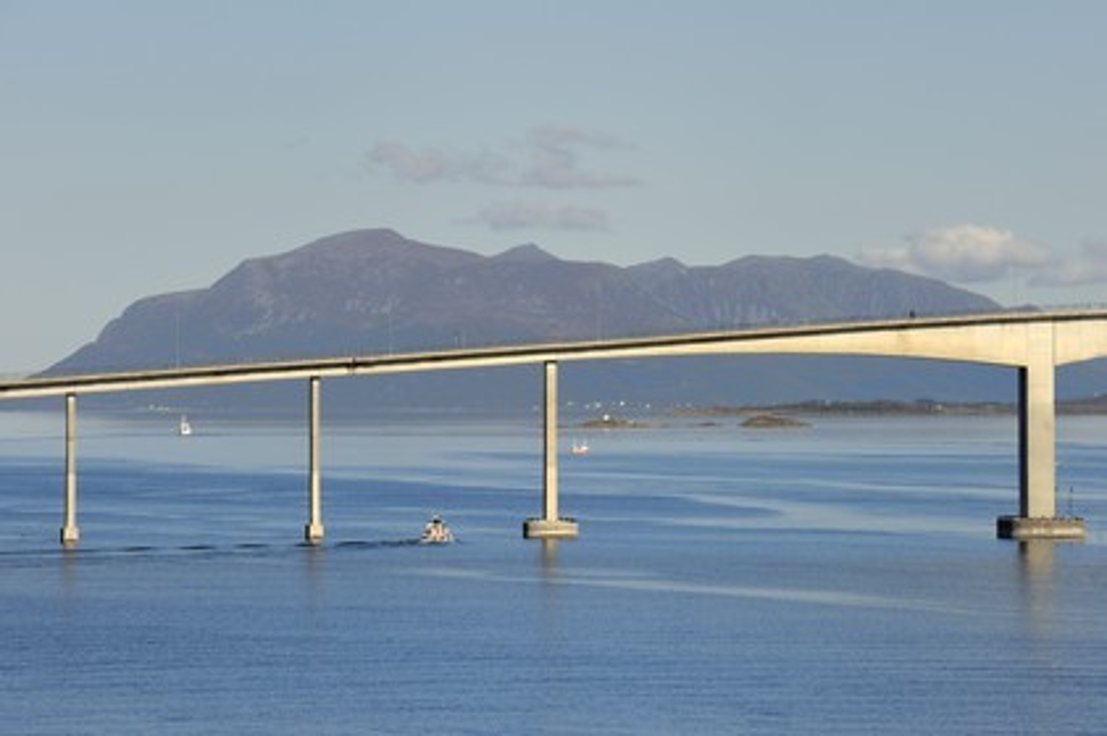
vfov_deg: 6.9
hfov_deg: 10.3
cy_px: 368
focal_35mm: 200
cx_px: 554
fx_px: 6145
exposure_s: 1/320
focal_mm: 200
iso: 200
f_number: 11
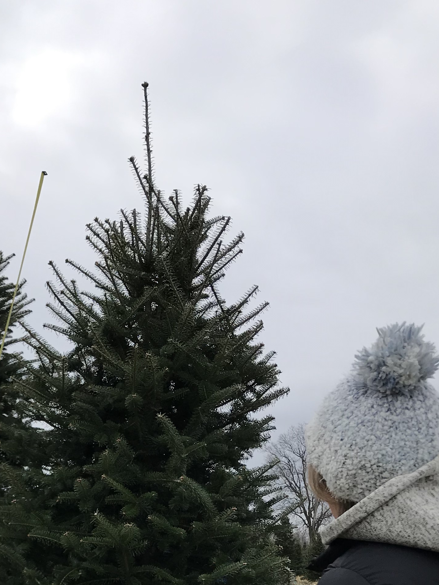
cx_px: 82
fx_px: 998
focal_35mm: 59
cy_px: 587
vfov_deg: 30.4
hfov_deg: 24.4
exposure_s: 1/863
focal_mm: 3.99
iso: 20
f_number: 1.8
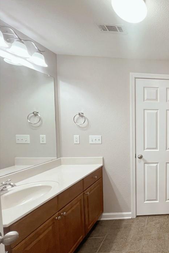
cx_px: 186
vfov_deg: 83.9
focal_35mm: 20
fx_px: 141
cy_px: 134
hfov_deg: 46.0
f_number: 1.8
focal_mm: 1.57
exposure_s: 1/120
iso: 160
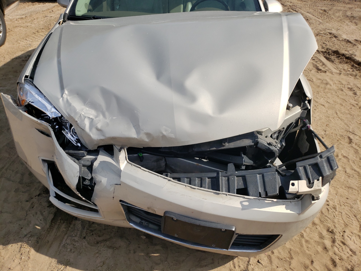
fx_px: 271
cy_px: 136
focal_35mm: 26
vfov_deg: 53.1
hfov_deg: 67.3
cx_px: 180
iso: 50
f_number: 1.5
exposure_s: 1/3333
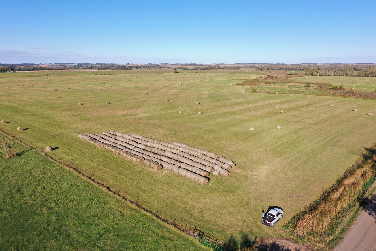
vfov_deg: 46.4
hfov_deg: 65.5
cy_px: 126
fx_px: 292
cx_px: 188
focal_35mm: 28
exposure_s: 1/400
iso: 100
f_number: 5.6
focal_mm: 10.26
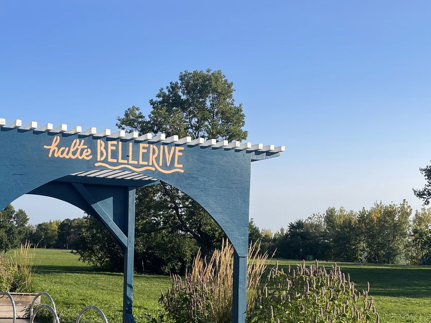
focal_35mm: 50
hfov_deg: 37.3
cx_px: 111
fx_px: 623
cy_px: 278
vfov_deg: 28.2
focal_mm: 4.2
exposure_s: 1/2092
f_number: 1.6
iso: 32
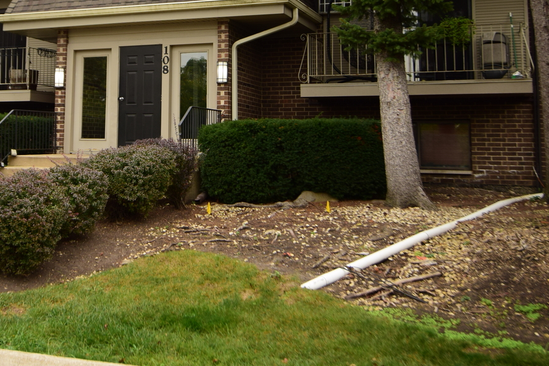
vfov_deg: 26.9
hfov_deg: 39.6
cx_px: 163
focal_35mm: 49
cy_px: 60
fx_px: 747
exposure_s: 1/60
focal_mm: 18
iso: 200
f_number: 5.6
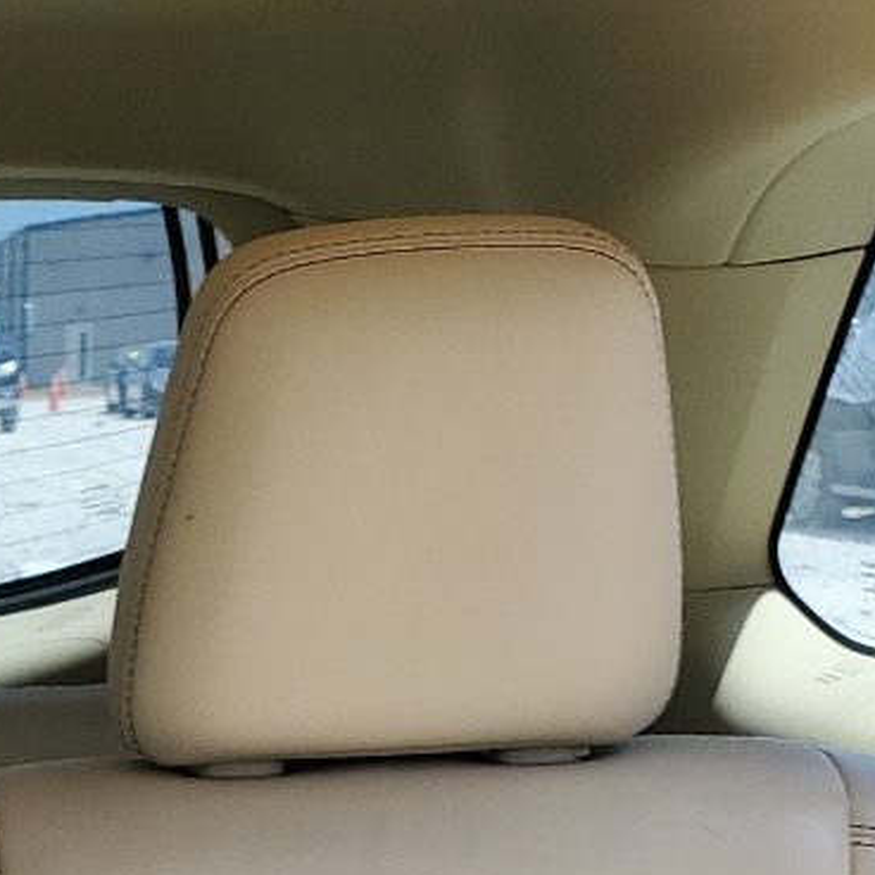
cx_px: -490
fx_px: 2860
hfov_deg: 15.8
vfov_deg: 15.9
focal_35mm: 100
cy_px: 1343
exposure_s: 1/435
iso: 50
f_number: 1.5
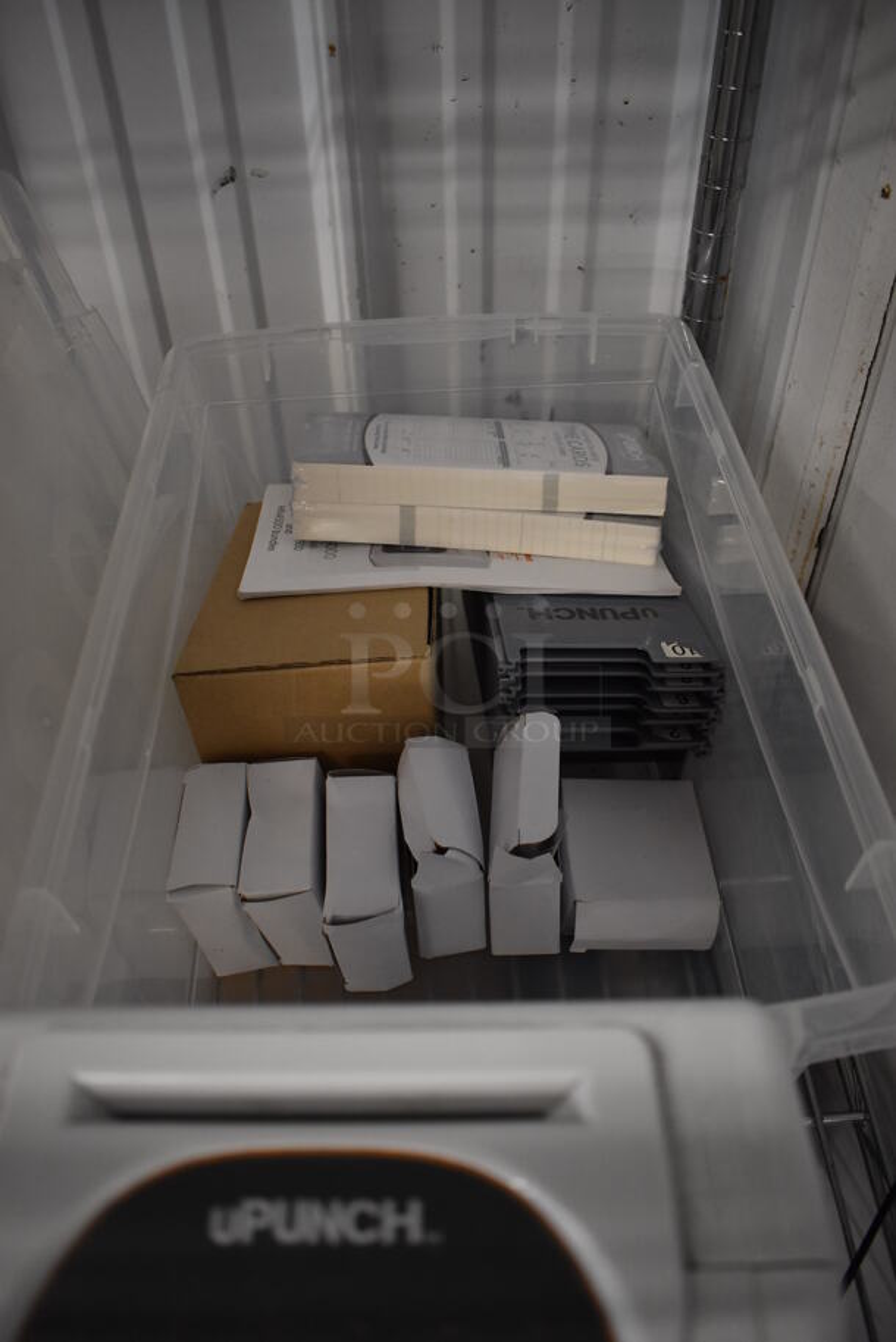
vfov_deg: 67.3
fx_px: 1006
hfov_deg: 48.0
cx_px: 448
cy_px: 671
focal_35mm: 27
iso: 1600
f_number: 3.5
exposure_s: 1/125
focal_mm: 18
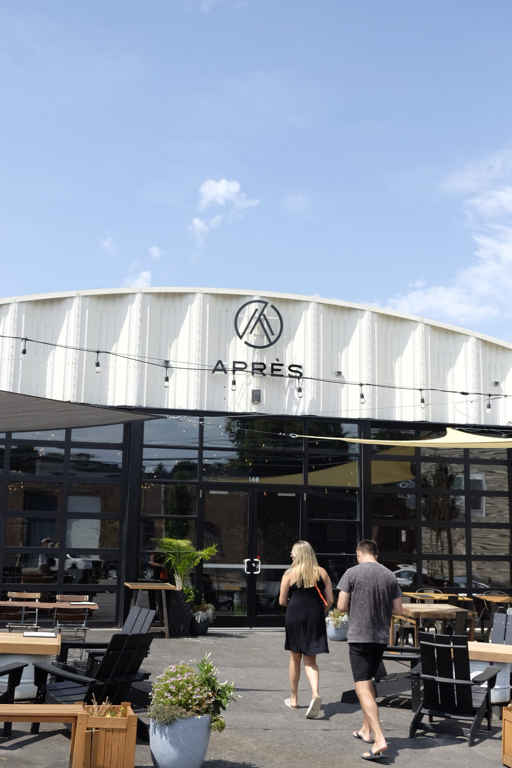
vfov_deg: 48.5
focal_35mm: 40
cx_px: 256
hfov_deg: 33.4
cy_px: 384
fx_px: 853
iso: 400
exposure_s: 1/4000
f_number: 3.2
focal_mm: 26.5
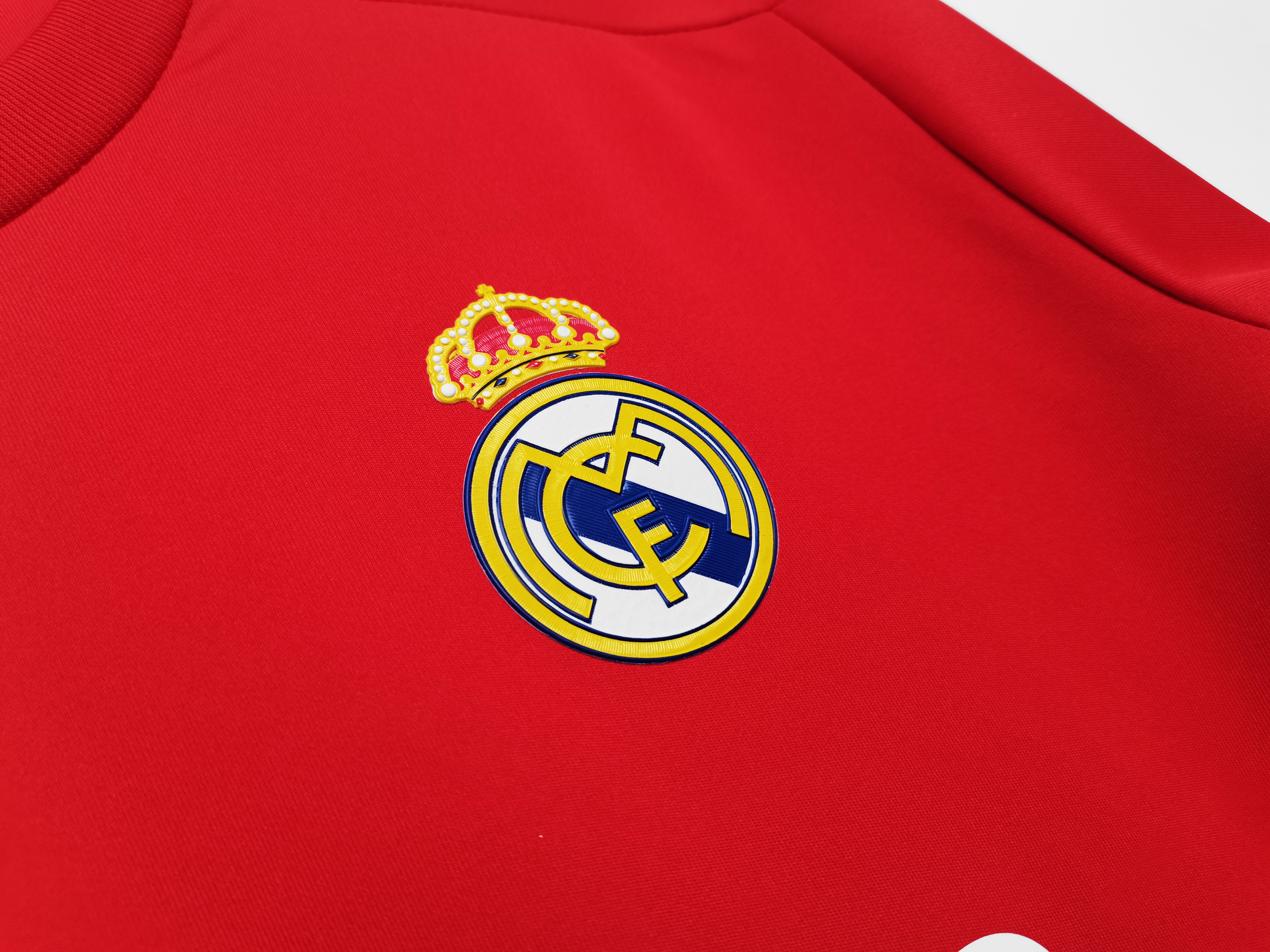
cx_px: 635
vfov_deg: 53.1
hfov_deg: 67.3
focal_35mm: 26
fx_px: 954
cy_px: 476
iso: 80
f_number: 1.8
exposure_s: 1/100
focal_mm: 5.58
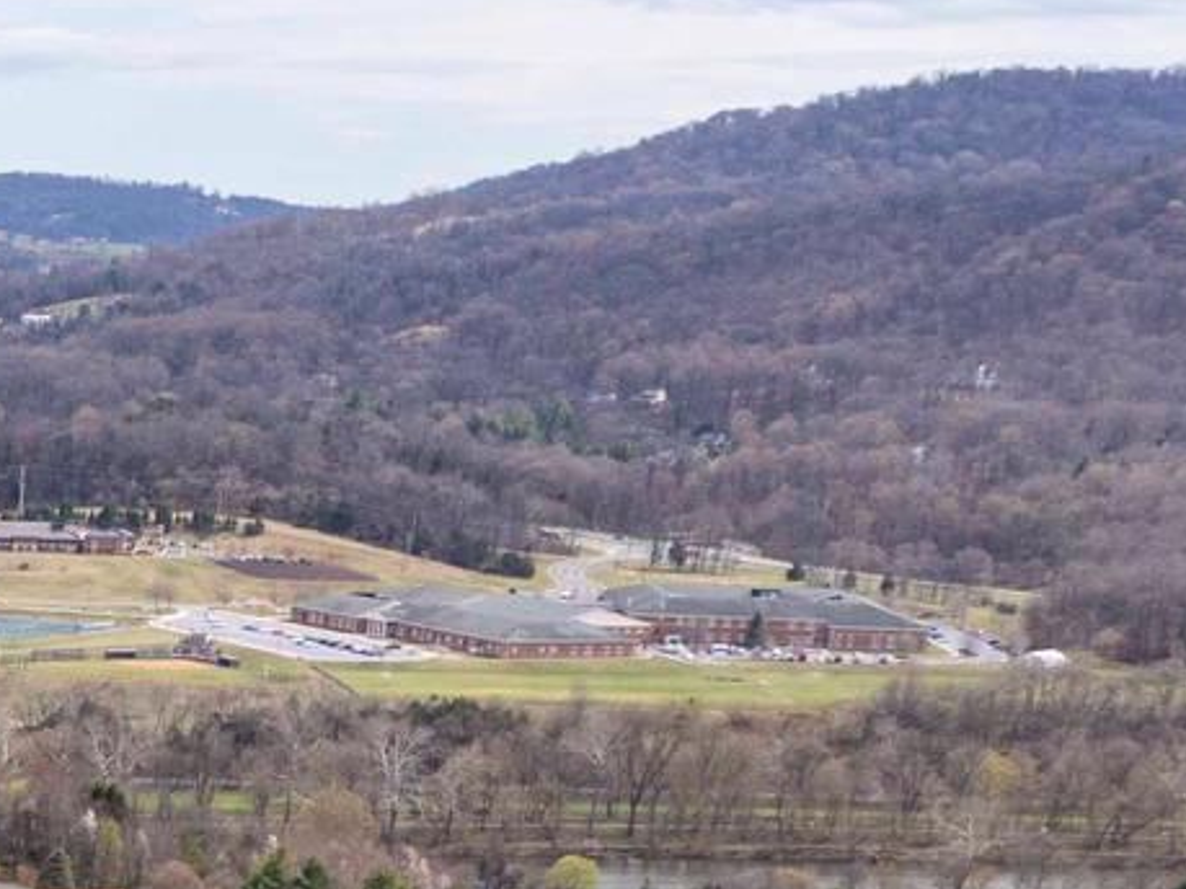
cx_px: -736
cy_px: 1885
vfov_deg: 12.0
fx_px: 3665
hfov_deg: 16.3
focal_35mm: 107
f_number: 2.8
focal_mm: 12.29
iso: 130
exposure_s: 1/160
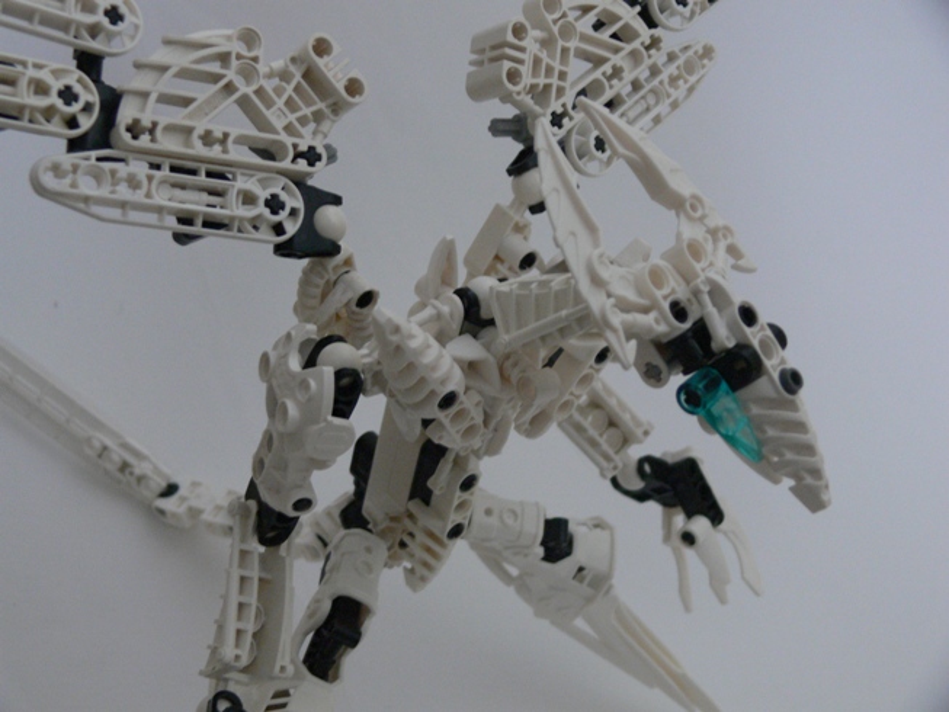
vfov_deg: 24.8
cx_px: 474
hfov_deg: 32.7
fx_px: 1618
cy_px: 356
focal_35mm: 59
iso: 200
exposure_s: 1/3.2
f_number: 3.2
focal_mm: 12.5
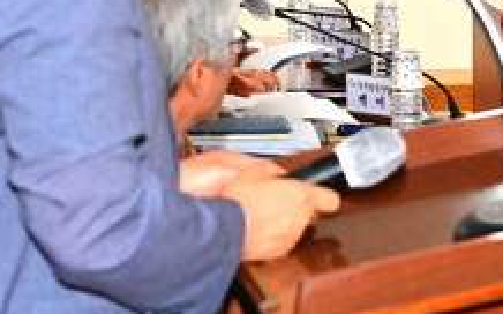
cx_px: 341
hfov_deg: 12.5
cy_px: -69
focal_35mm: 168
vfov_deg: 7.7
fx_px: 2302
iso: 4000
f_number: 7.1
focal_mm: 60
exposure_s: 1/250
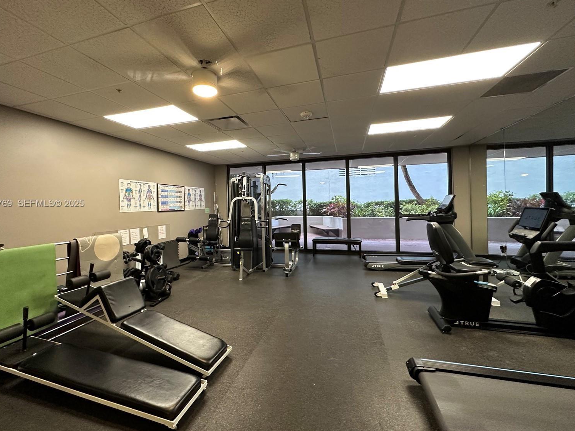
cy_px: 204
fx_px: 249
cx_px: 272
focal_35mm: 15
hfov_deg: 98.1
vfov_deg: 81.7
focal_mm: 2.22
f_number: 2.2
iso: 250
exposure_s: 1/60
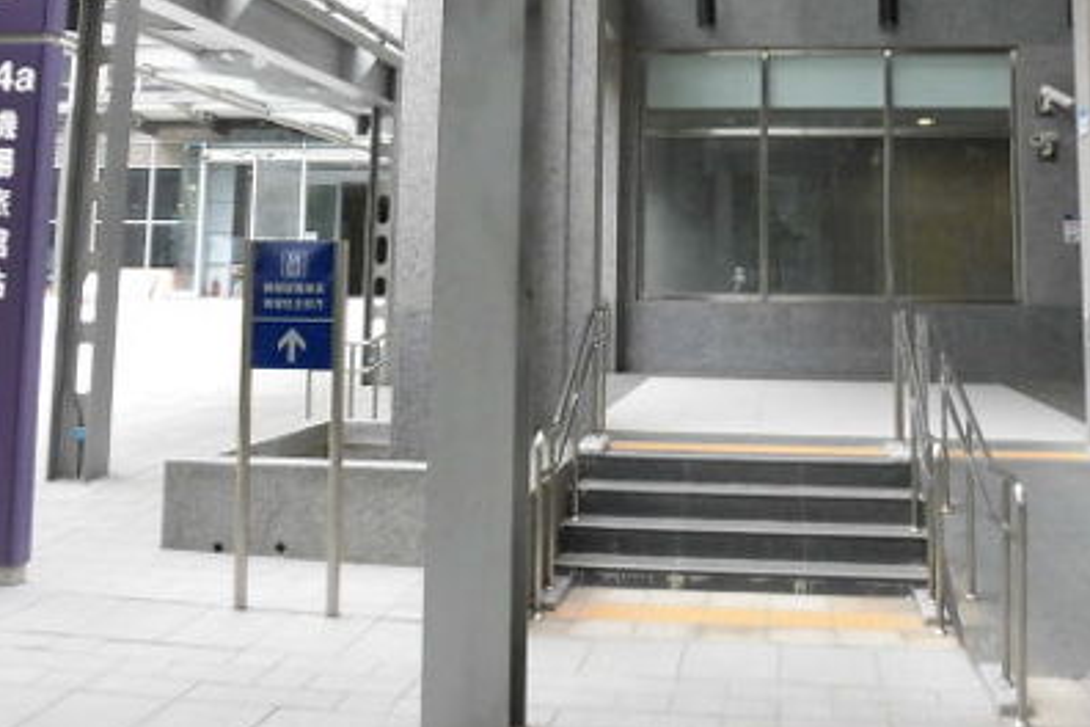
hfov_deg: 47.3
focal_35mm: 41
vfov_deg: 31.3
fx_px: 1241
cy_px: 92
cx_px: 628
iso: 160
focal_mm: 4.3
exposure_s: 1/60
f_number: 3.1
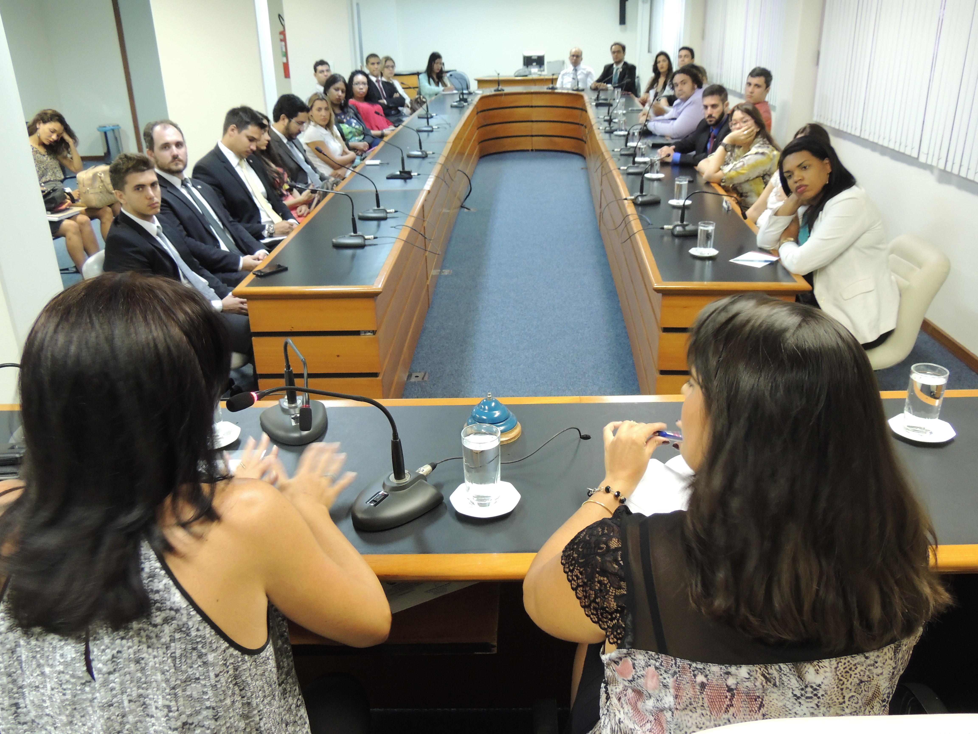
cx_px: 489
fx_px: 848
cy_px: 367
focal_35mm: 30
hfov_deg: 60.0
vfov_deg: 46.8
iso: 400
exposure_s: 1/13
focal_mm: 5.3
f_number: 3.1
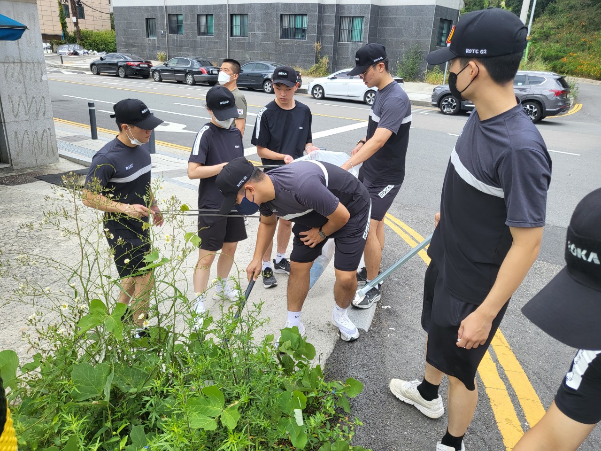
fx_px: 451
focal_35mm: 26
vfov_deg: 53.1
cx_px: 300
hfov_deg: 67.3
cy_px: 226
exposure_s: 1/714
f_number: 1.8
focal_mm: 4.25
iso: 50
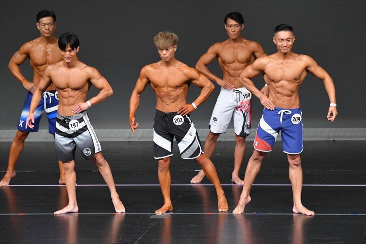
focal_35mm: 300
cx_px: 183
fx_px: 3049
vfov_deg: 4.6
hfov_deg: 6.9
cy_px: 122
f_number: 5.6
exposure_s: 1/400
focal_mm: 200
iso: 4000
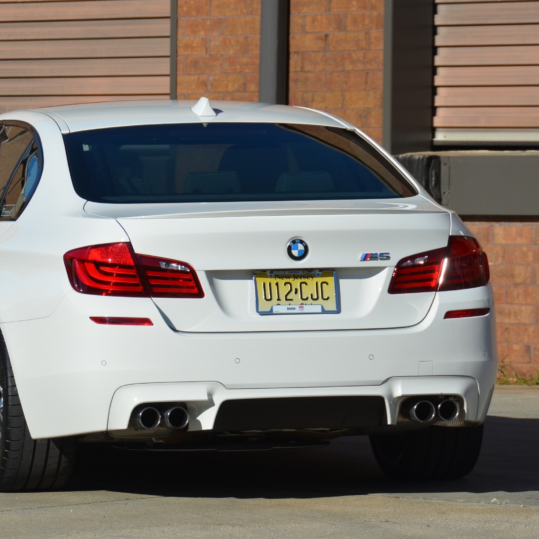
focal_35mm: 293
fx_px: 5157
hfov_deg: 6.0
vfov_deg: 6.0
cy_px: 262
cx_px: 183
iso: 400
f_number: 8
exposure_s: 1/2000
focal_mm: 135
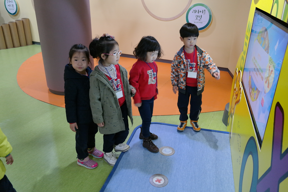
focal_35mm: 30
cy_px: 96
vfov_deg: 43.6
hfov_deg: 61.9
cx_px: 144
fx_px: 240
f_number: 3.5
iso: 1600
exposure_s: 1/40
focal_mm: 20
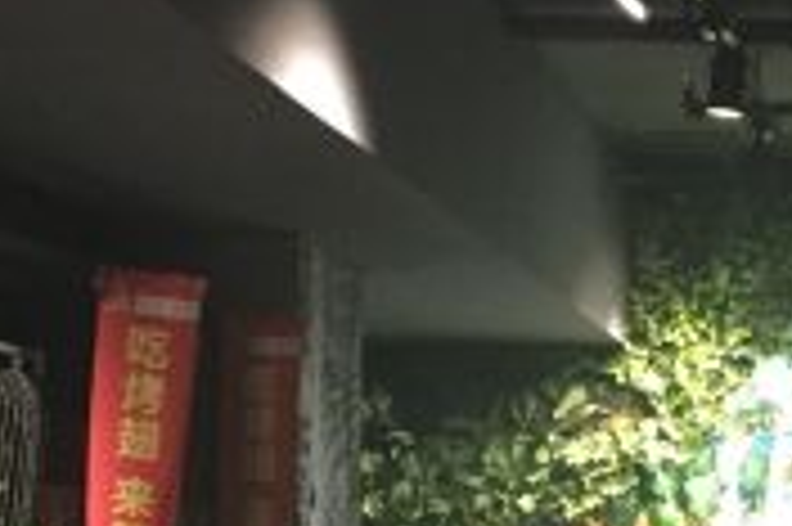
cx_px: 853
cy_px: 796
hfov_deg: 16.6
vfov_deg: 11.0
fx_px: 2637
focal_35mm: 120
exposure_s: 1/25
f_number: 2.2
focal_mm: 4.15
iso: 250
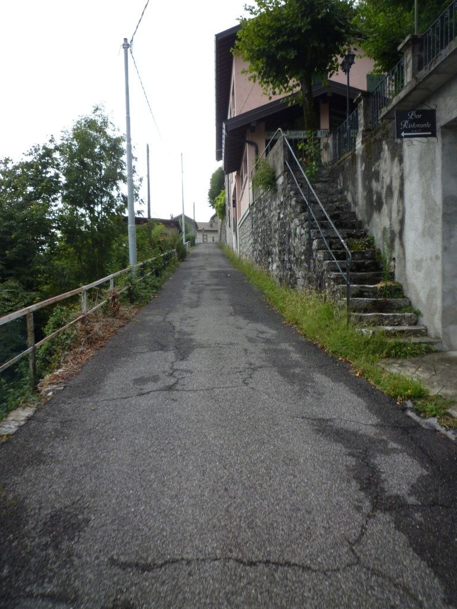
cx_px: 228
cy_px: 304
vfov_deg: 69.4
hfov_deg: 54.9
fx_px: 440
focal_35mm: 25
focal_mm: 4.4
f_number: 2.8
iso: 80
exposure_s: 1/160
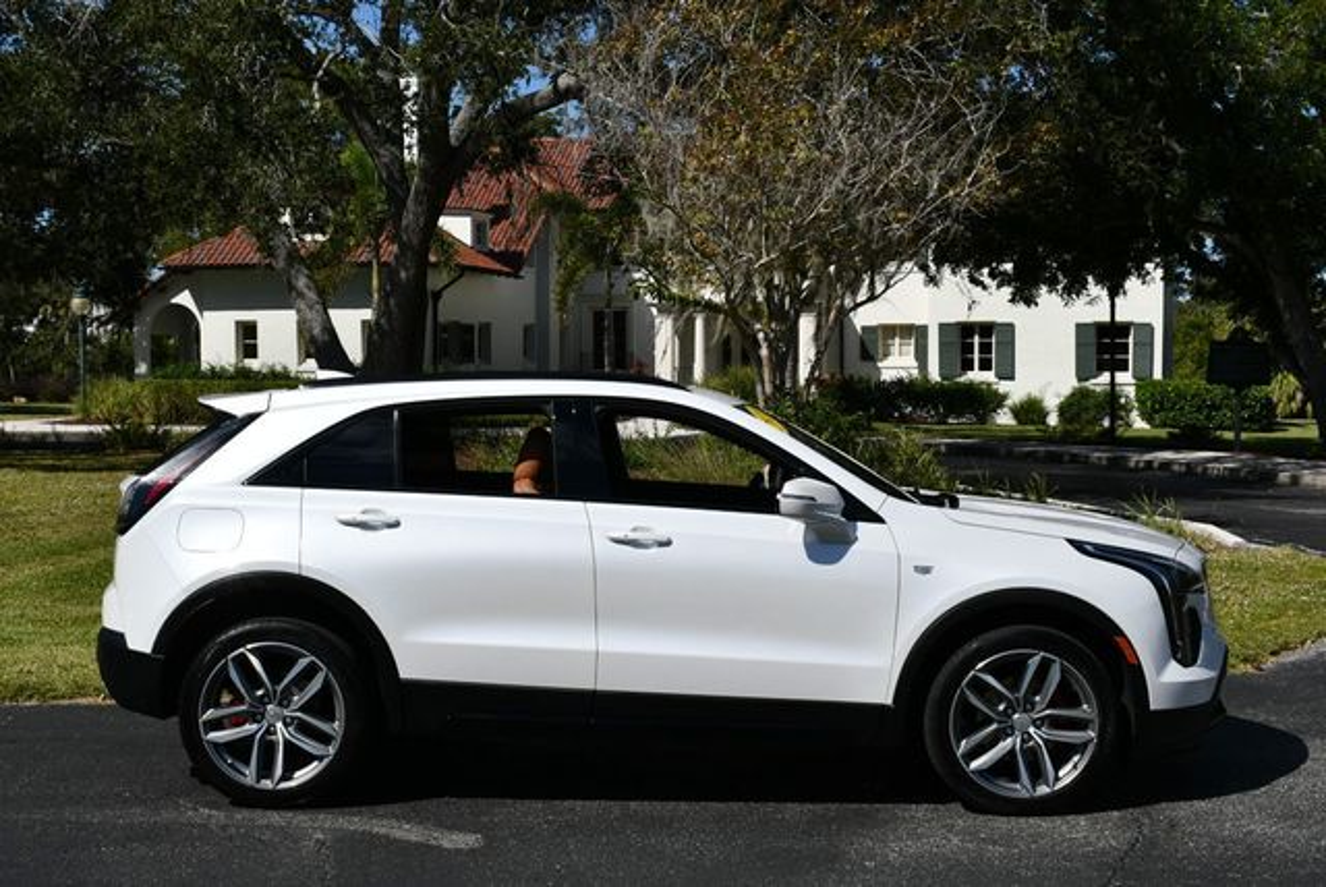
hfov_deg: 38.2
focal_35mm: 52
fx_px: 1917
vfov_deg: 26.0
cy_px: 444
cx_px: 663
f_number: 10
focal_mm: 26
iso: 100
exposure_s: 1/400
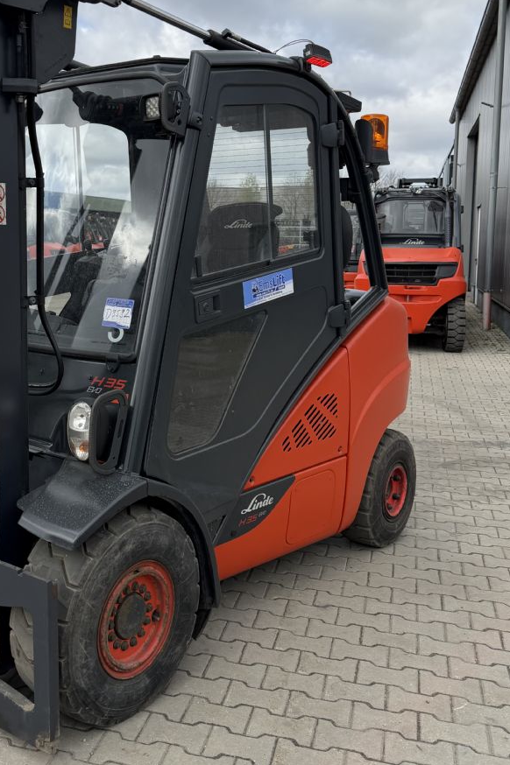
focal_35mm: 39
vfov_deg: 49.3
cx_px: 122
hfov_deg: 33.4
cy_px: 315
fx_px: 829
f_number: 1.78
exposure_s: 1/3279
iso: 100
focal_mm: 6.76
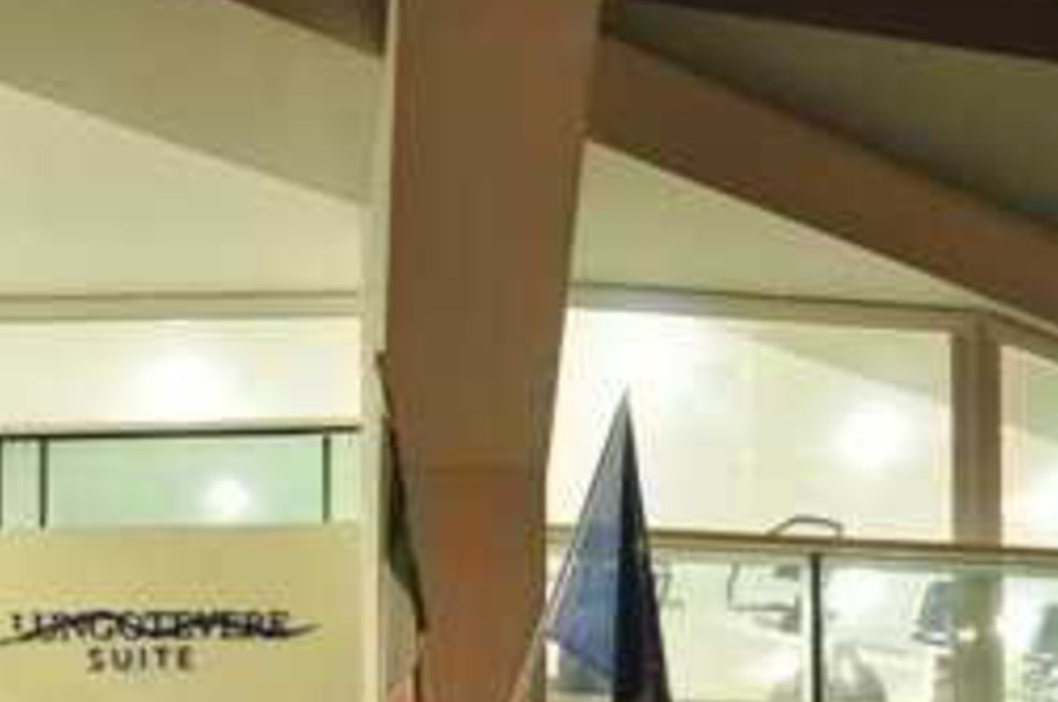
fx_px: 1543
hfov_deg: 37.8
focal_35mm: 53
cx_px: 457
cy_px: 1094
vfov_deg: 21.1
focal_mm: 11
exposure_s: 1/1.3
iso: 200
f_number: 4.5
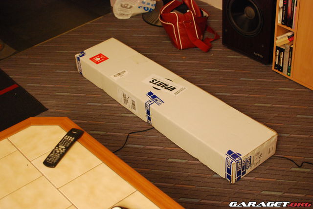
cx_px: 156
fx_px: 457
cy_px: 104
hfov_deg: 37.8
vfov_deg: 25.8
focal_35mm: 52
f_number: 2.8
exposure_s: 1/30
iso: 1400
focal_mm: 35
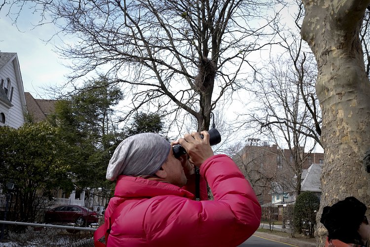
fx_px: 360
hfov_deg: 54.4
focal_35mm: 35
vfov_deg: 37.9
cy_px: 124
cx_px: 185
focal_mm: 23
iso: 400
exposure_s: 1/250
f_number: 9
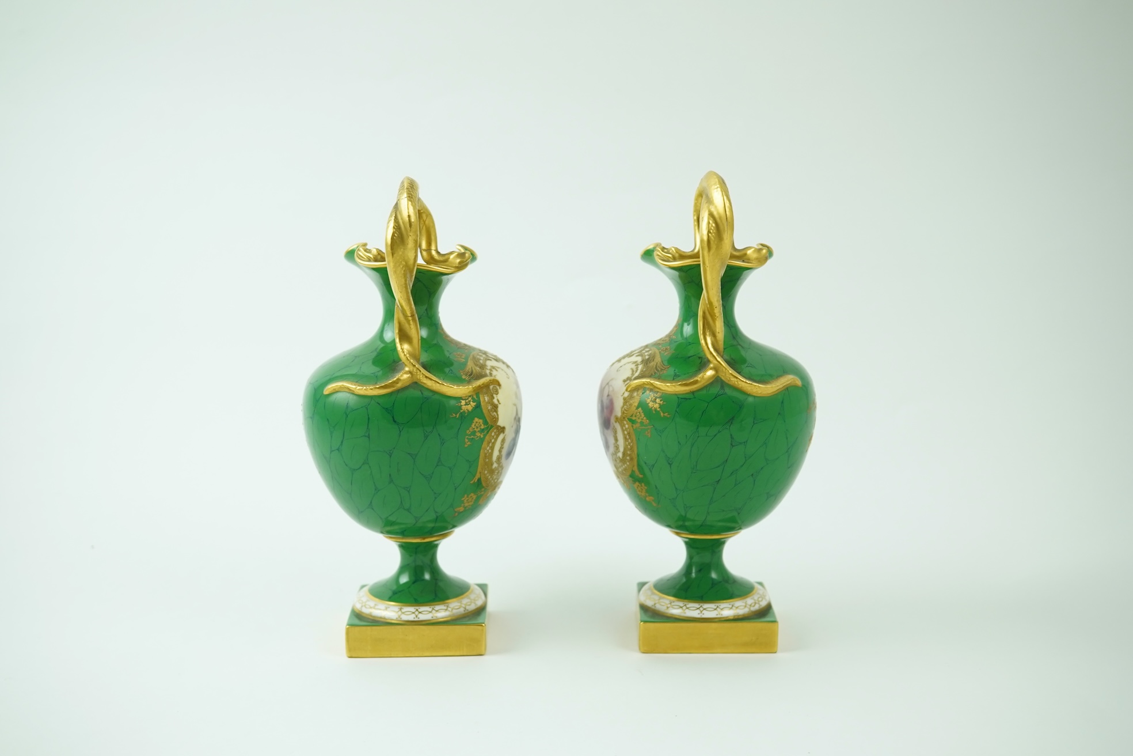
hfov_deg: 43.6
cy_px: 378
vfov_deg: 29.9
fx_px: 1416
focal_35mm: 45
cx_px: 566
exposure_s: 1/50
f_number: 8
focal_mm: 30
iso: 640
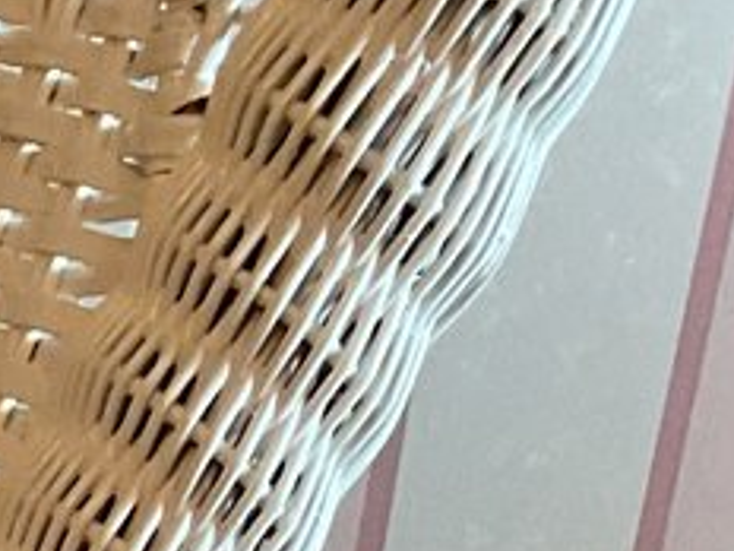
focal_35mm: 189
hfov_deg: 9.4
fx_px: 4008
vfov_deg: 6.9
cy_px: 1781
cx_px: -967
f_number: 1.8
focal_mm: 3
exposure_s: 1/60
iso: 125
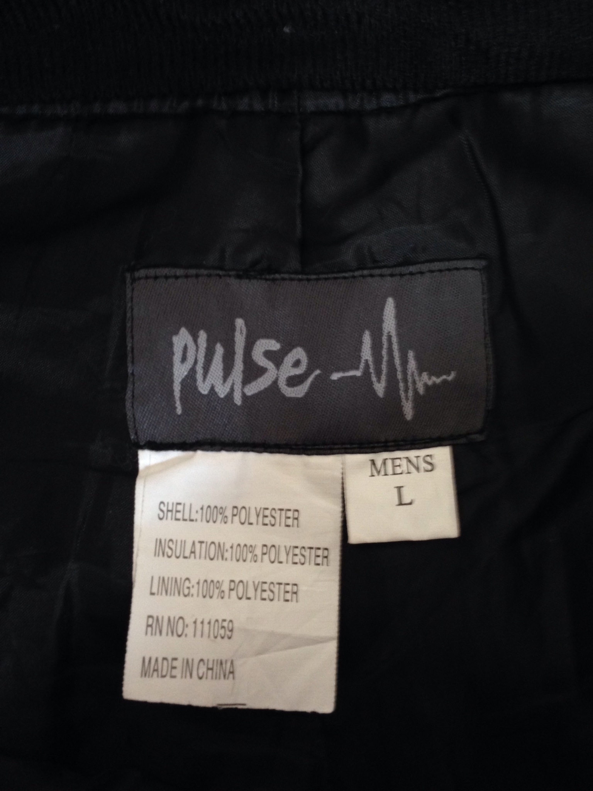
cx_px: 296
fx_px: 754
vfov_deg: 55.4
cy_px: 396
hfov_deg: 42.9
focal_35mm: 33
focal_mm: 4.12
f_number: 2.4
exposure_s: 1/20
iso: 200
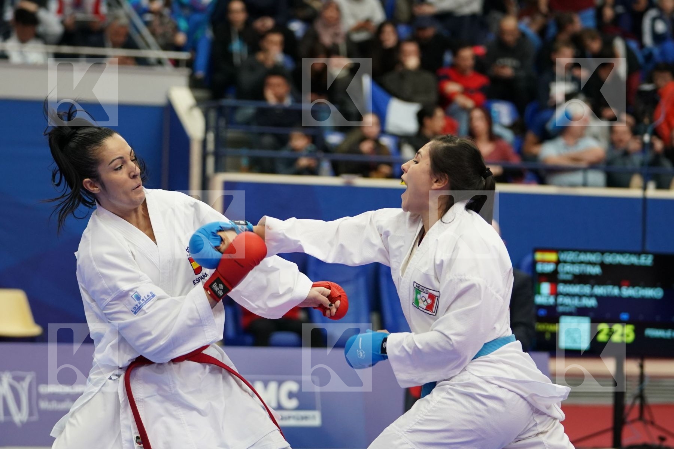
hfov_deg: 13.7
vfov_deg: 9.1
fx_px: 2808
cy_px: 224
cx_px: 337
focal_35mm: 150
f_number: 2.8
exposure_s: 1/1000
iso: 2000
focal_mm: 100
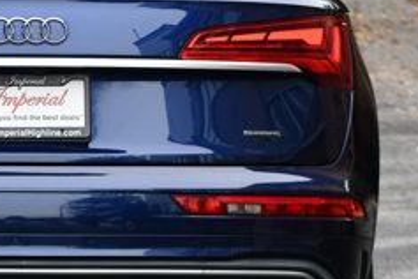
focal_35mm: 343
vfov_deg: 4.0
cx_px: 2
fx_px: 3982
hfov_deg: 6.0
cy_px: 72
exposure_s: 1/250
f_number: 5.6
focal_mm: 85
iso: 360
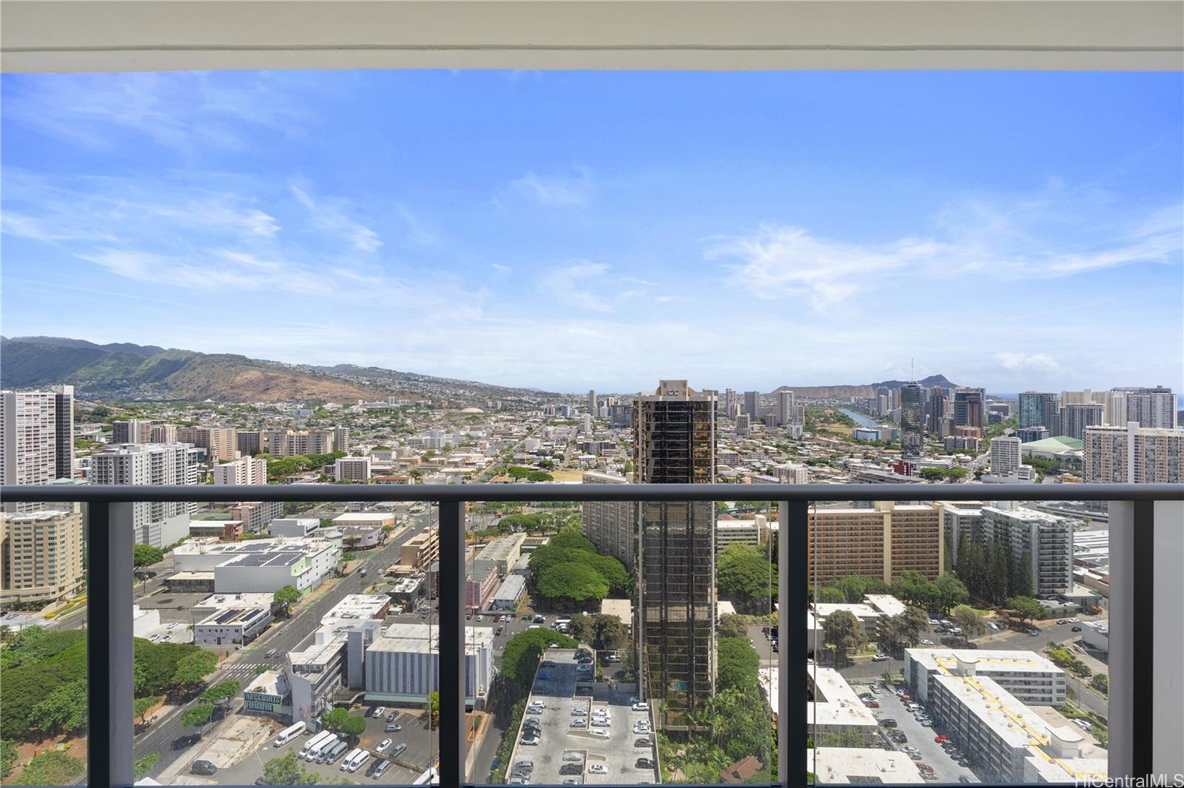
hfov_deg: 96.1
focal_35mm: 16
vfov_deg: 73.0
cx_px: 592
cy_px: 394
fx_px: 533
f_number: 8
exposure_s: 1/40
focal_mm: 16.2
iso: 100
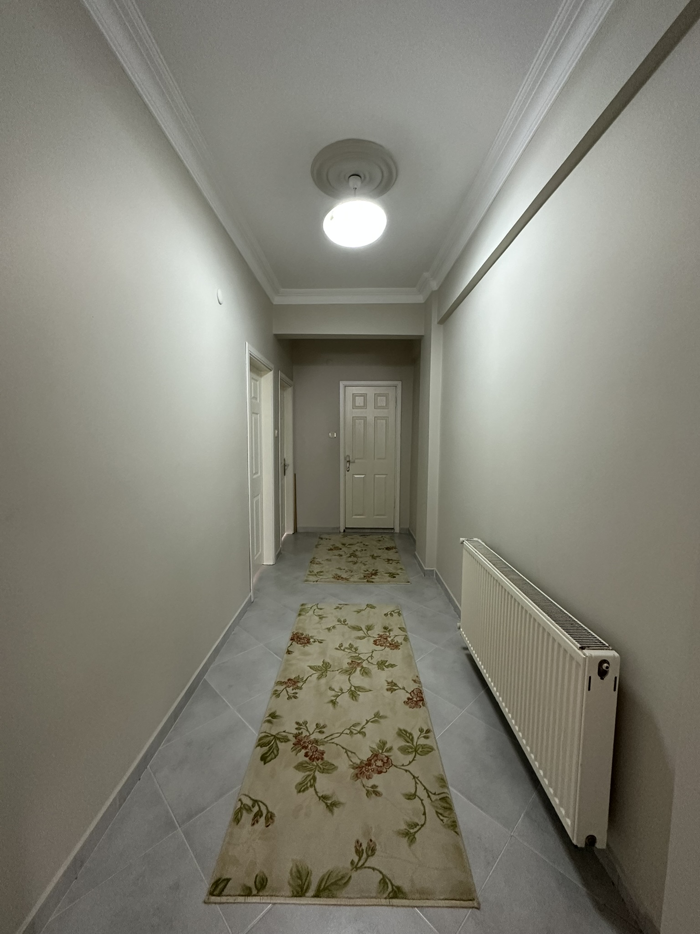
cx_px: 350
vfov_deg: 102.1
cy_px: 467
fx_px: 377
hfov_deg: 85.7
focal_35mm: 14
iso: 400
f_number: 2.2
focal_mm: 2.22
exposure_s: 1/50
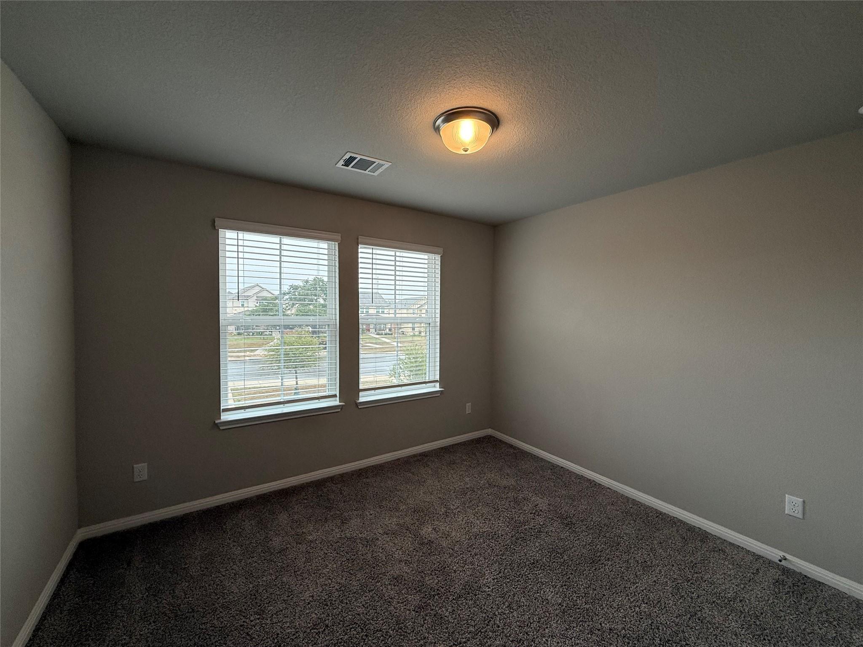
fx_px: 349
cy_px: 324
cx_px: 432
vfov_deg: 85.7
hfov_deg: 102.1
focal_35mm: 14
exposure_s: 1/106
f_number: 2.2
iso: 64
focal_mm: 2.22
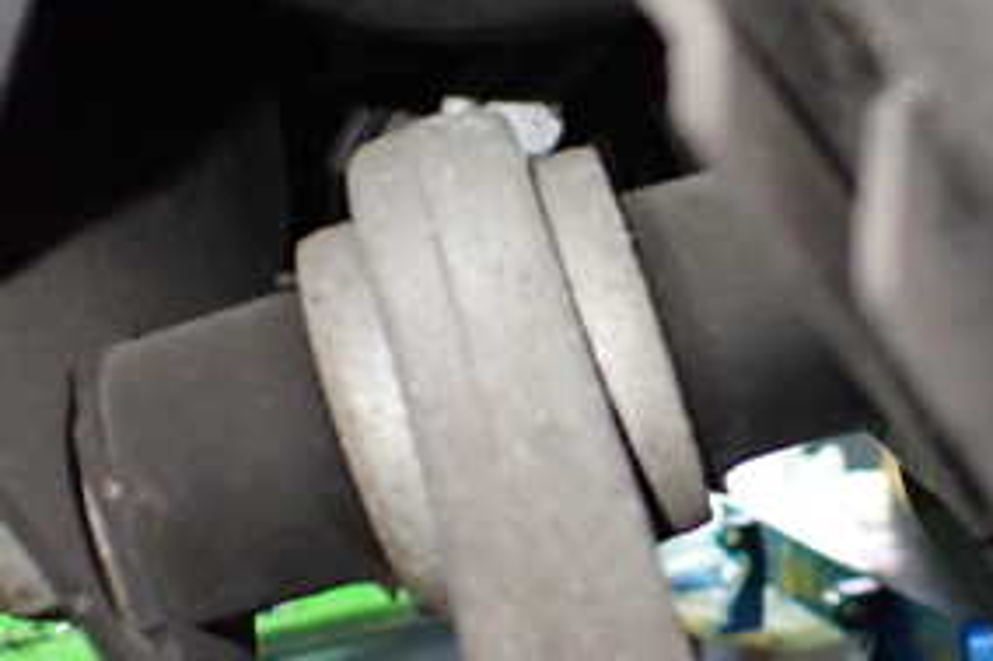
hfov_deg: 30.1
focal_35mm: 66
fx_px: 1819
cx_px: 713
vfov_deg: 20.6
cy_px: 385
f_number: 2.3
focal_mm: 5.4
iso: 800
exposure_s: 1/60
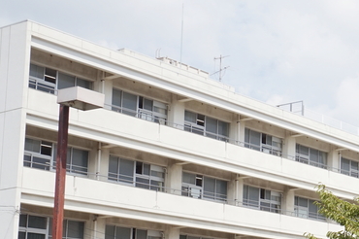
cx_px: 506
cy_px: 229
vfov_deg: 16.9
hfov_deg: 22.2
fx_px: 787
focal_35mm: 79
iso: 100
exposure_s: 1/160
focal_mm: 18
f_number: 11
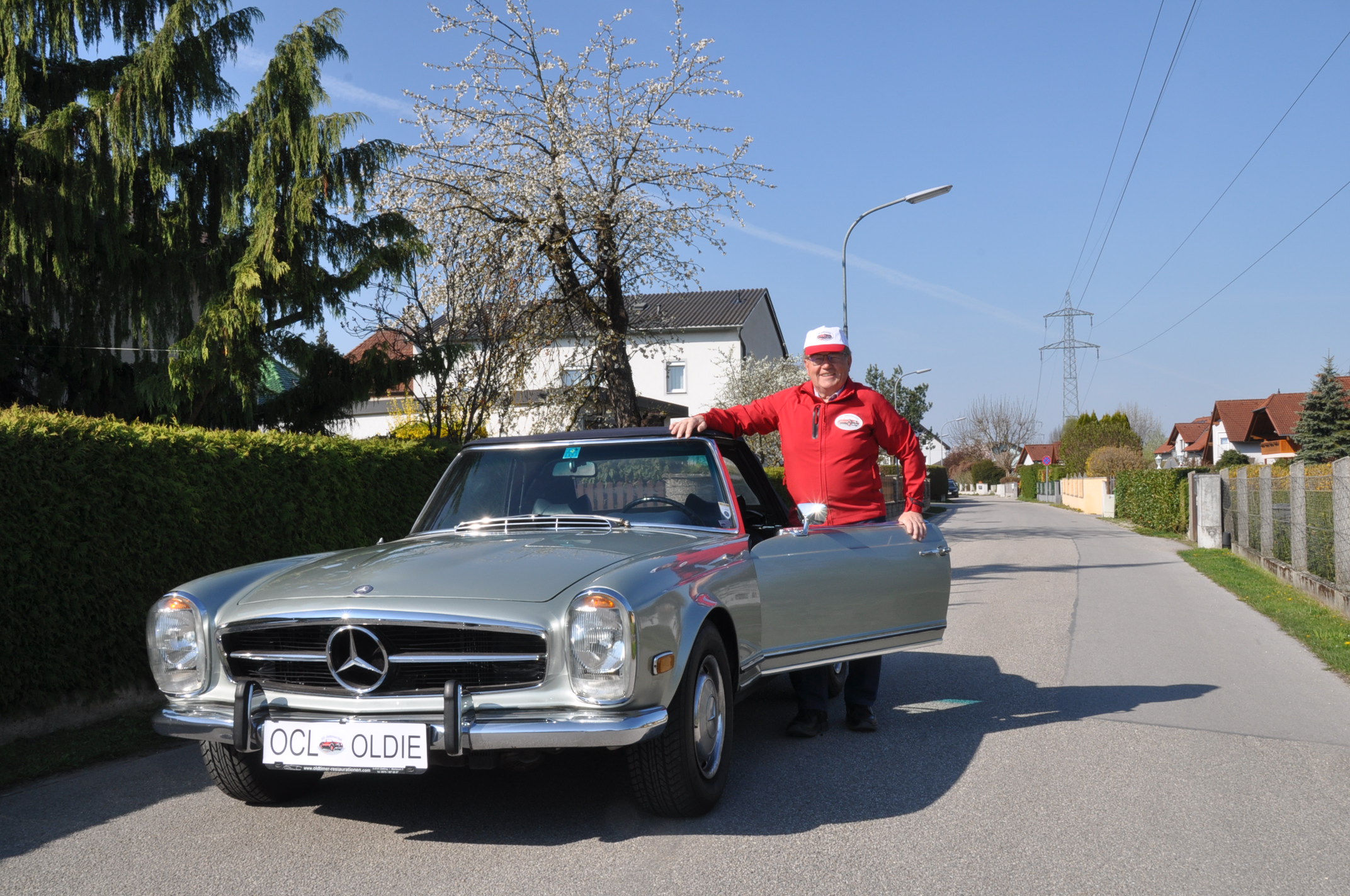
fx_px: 1348
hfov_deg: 53.2
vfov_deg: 36.8
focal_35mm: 36
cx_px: 675
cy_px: 448
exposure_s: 1/60
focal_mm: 24
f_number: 22
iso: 200
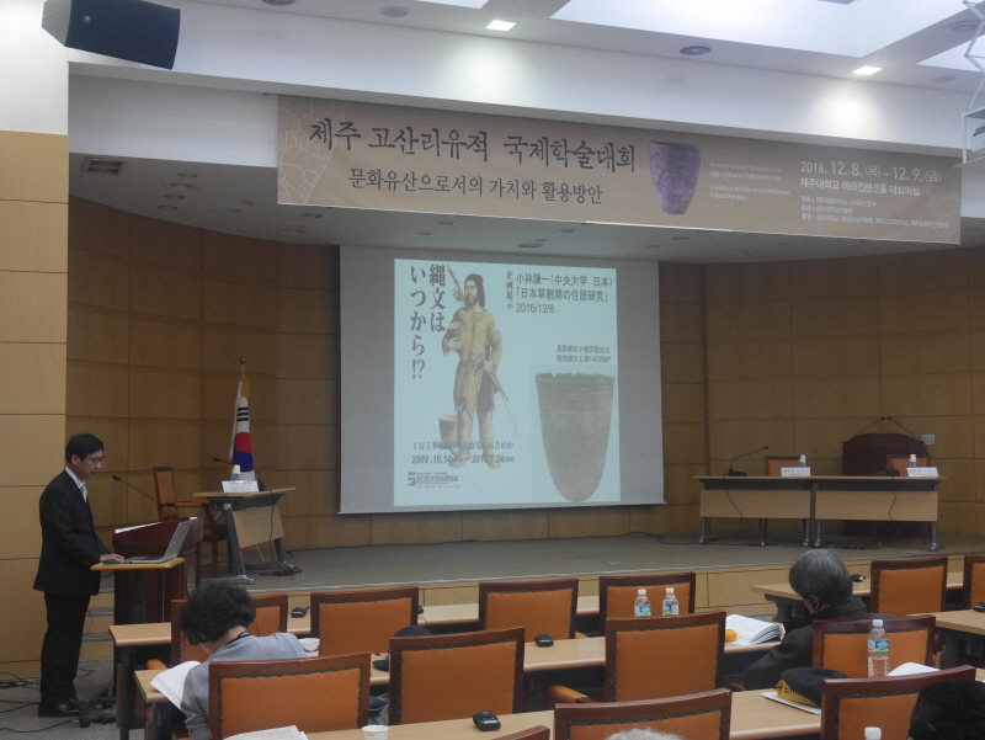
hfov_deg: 42.9
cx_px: 492
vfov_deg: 32.9
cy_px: 370
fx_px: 1253
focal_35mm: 44
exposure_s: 1/60
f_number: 7.1
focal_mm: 22
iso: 2000
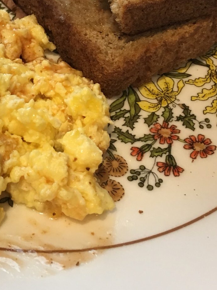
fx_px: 669
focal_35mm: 80
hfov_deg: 18.2
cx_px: 31
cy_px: -4
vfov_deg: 23.3
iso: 80
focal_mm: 4.15
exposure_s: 1/30
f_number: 2.2
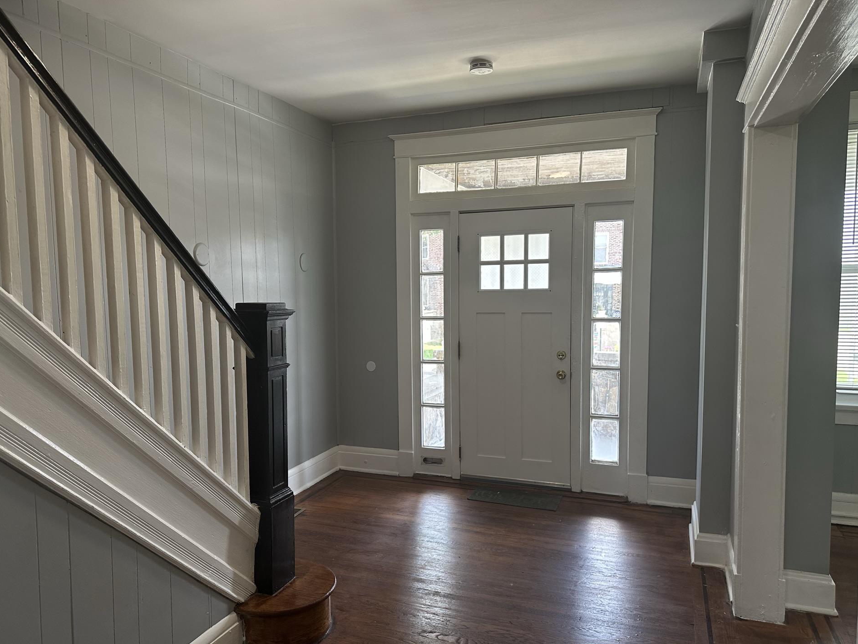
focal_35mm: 26
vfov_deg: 53.0
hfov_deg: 67.3
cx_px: 419
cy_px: 346
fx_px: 645
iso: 160
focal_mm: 6.86
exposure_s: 1/120
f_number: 1.78
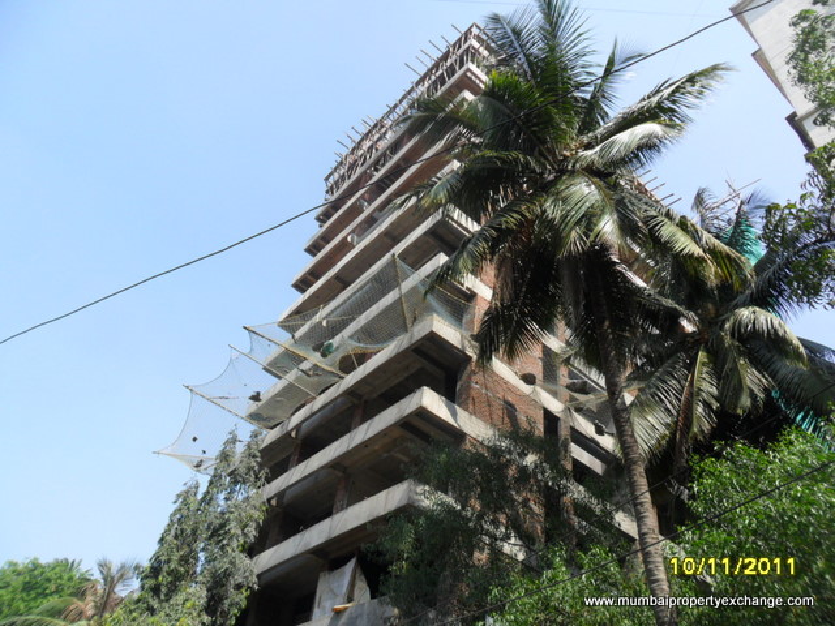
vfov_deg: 51.4
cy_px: 313
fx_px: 651
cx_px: 418
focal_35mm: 27
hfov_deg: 65.3
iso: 100
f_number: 3.5
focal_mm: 4.9
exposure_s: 1/750
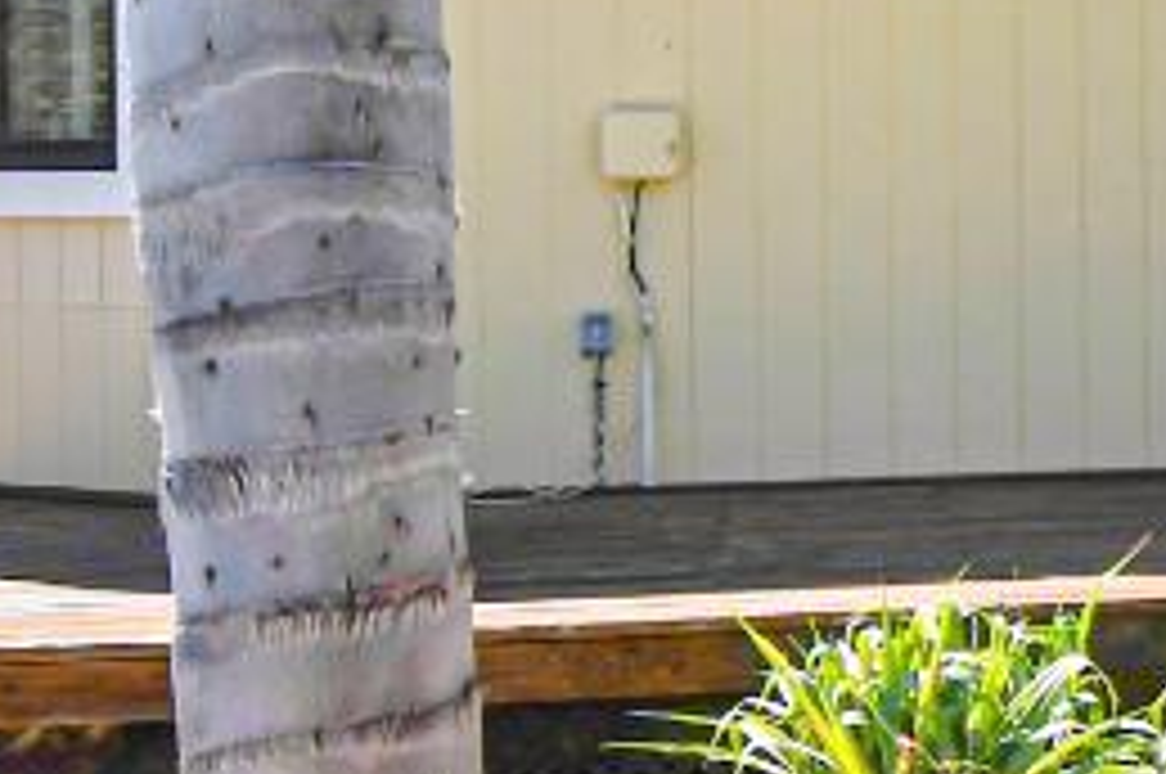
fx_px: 2814
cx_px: 1958
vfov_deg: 15.6
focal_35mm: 87
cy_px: 248
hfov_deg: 19.1
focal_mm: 10
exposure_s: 1/250
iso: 100
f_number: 8
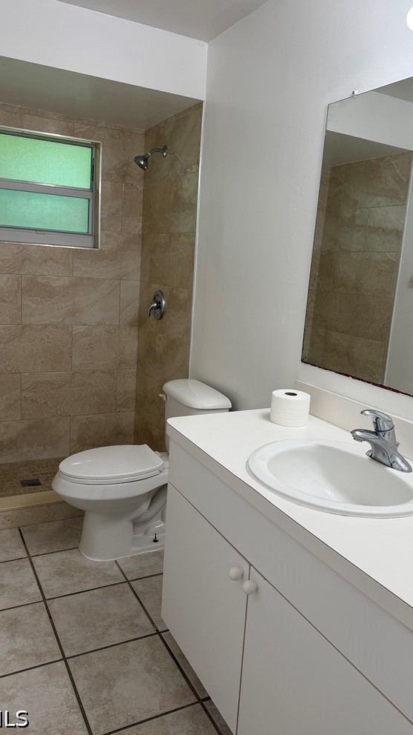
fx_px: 526
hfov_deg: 42.9
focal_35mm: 27
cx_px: 220
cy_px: 356
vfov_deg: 69.8
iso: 100
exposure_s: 1/188
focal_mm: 6.76
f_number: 1.78
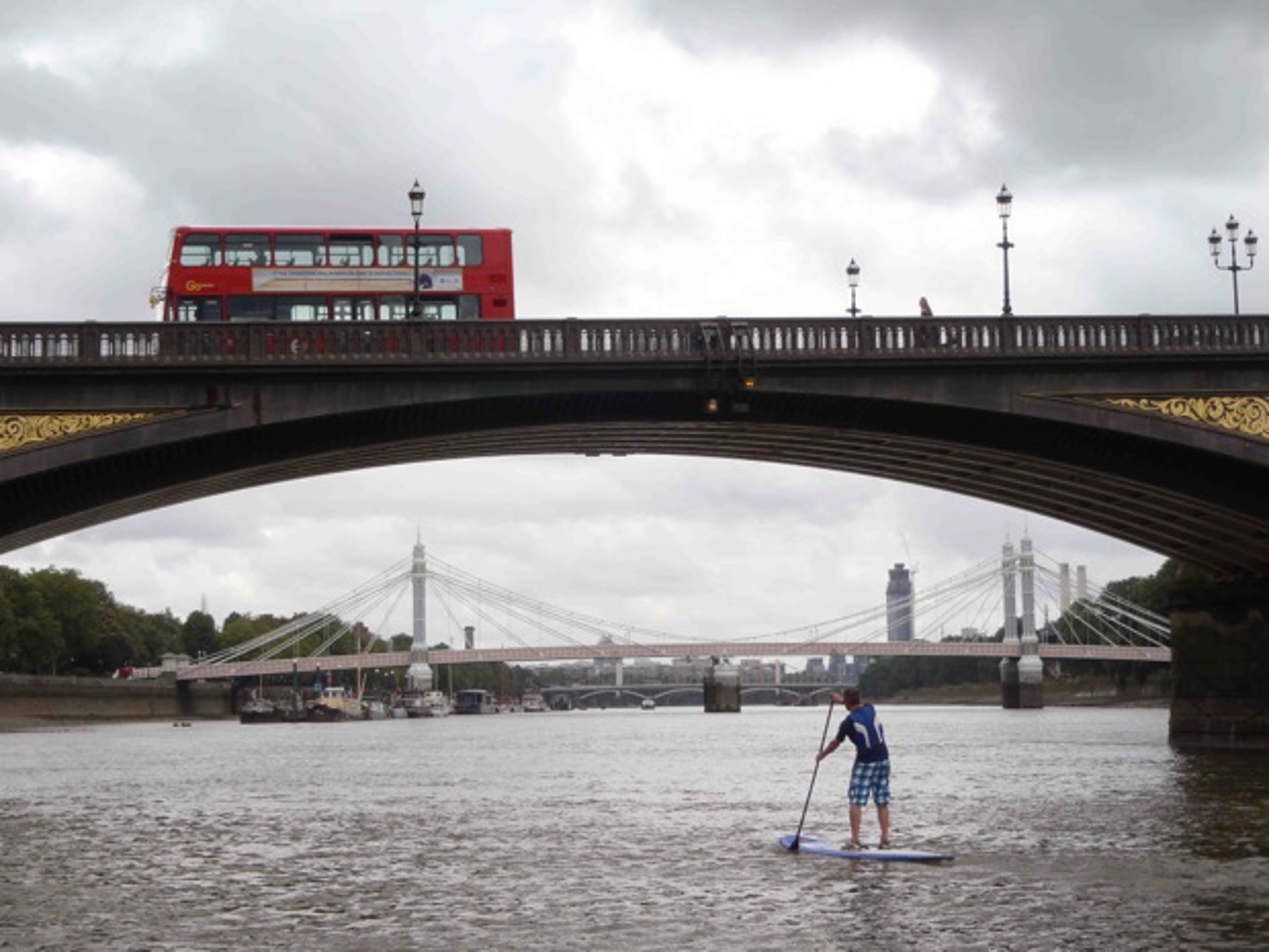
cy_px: 476
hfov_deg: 30.3
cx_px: 634
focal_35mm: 64
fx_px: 2346
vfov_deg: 22.9
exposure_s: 1/250
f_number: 5.4
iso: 80
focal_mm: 11.43
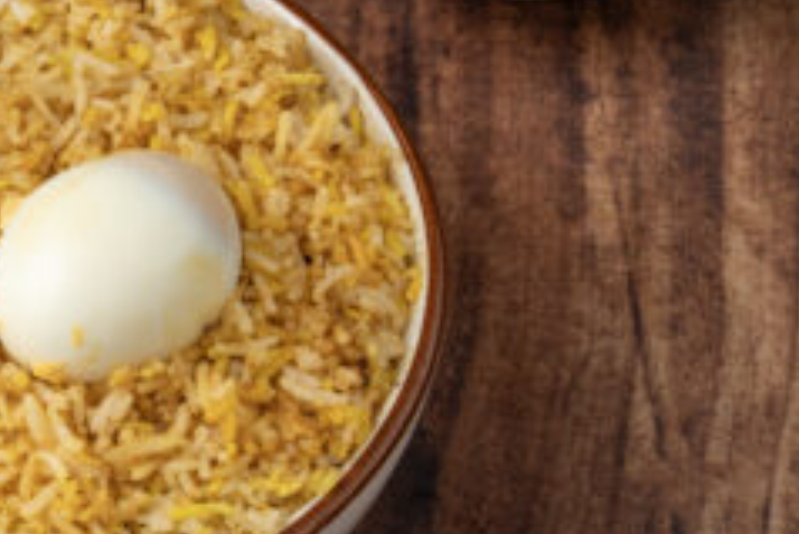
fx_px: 5041
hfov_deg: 9.0
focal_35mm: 227
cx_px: -141
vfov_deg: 6.1
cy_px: 175
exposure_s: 1/200
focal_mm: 90
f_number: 11
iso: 64
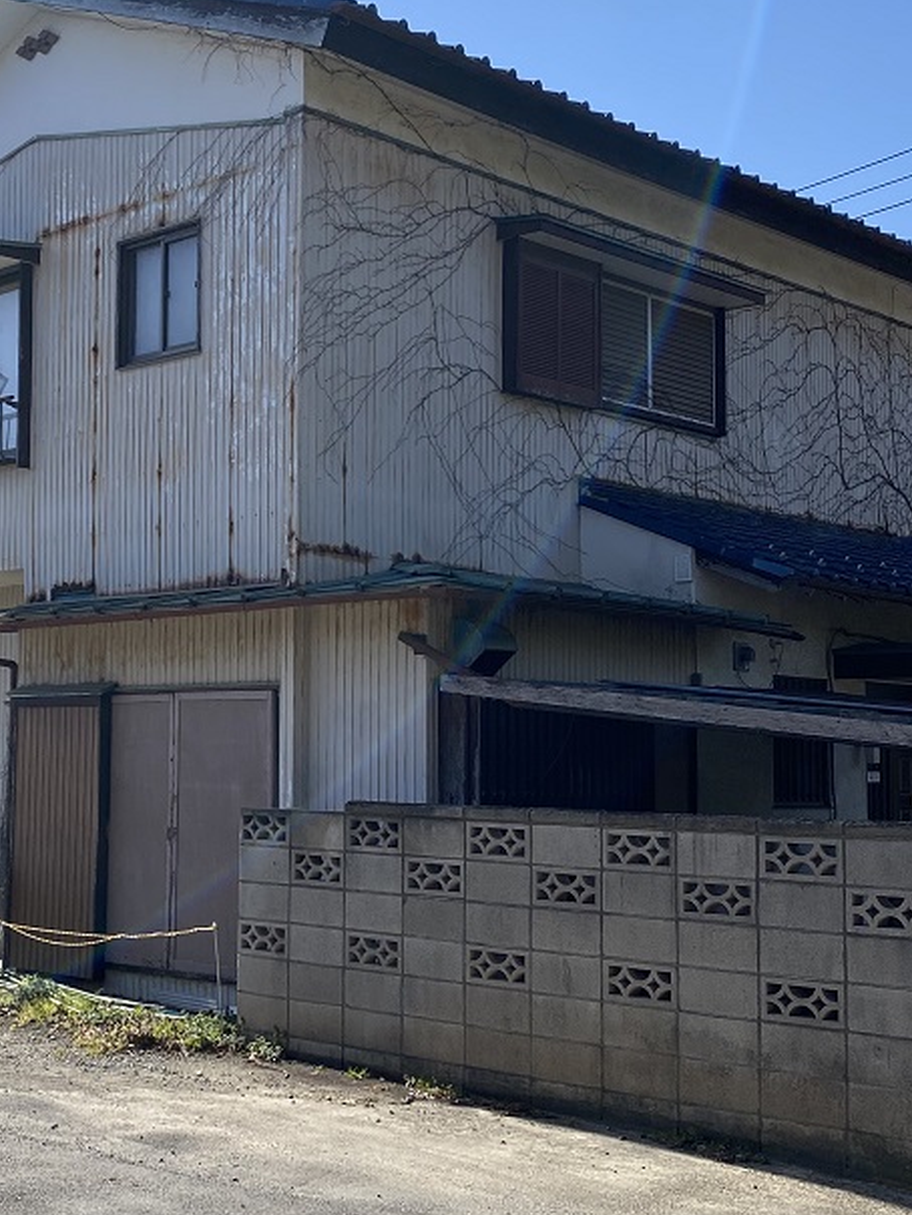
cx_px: 189
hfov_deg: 27.5
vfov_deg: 36.8
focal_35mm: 52
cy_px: 627
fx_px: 1826
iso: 32
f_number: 1.8
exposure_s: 1/2825
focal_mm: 4.25
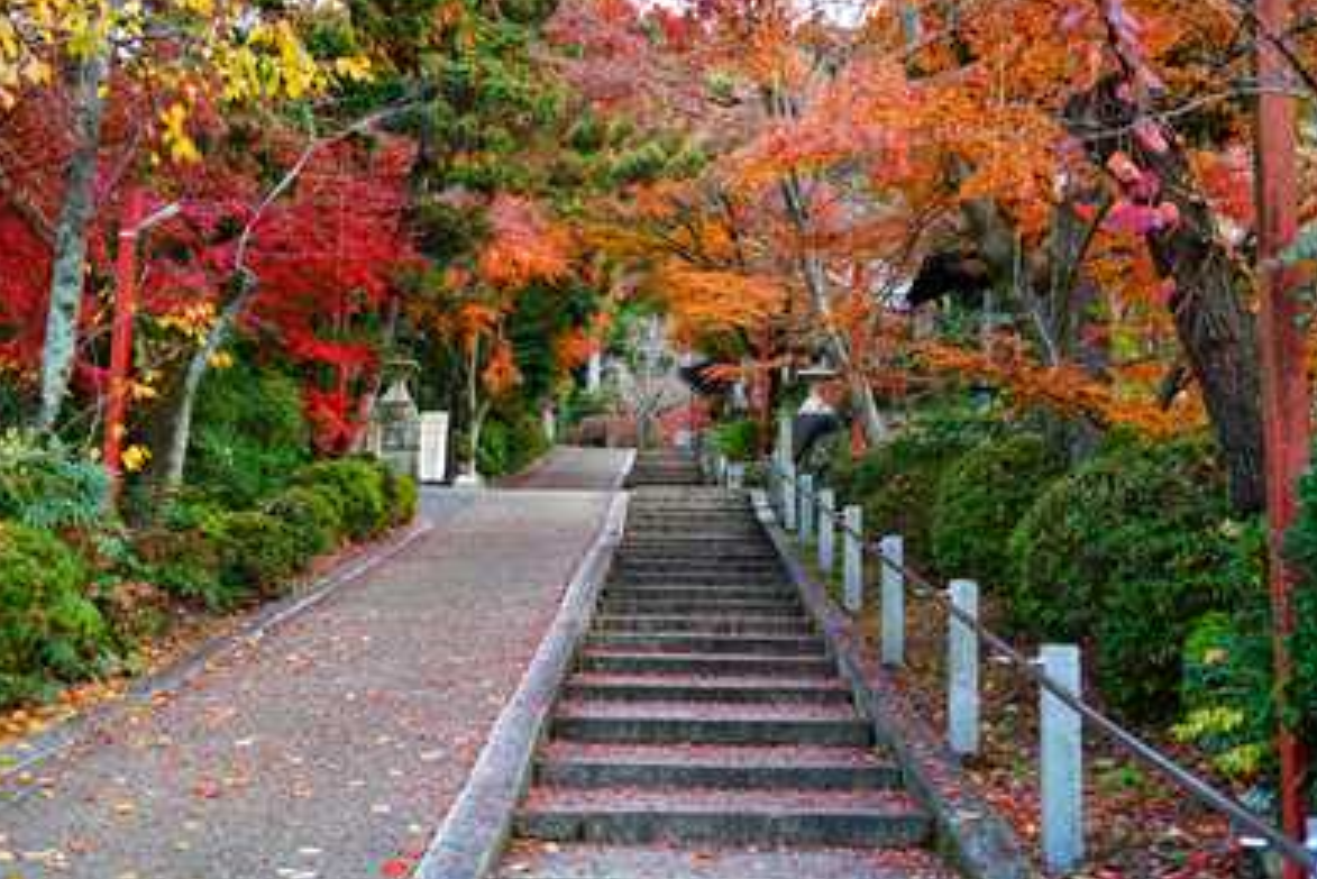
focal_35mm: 45
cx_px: 664
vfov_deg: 29.9
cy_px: 440
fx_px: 1647
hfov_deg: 43.6
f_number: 4.5
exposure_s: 1/50
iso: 160
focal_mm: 44
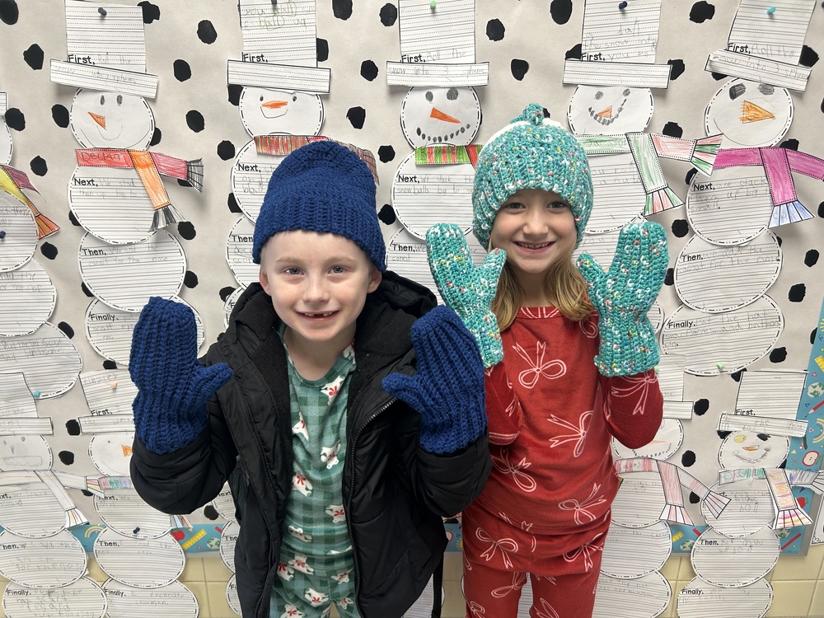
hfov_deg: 67.3
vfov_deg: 53.1
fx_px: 619
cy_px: 309
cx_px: 412
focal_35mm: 26
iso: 64
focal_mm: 5.7
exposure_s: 1/60
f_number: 1.5
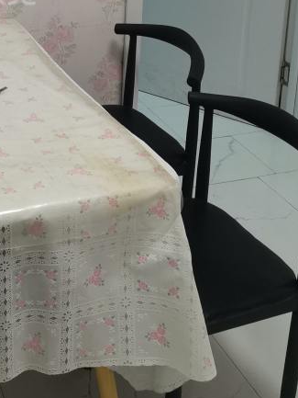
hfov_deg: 21.6
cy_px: -18
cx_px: -38
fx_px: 734
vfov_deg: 28.1
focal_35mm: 64
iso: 125
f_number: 1.8
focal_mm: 4.75
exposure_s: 1/100
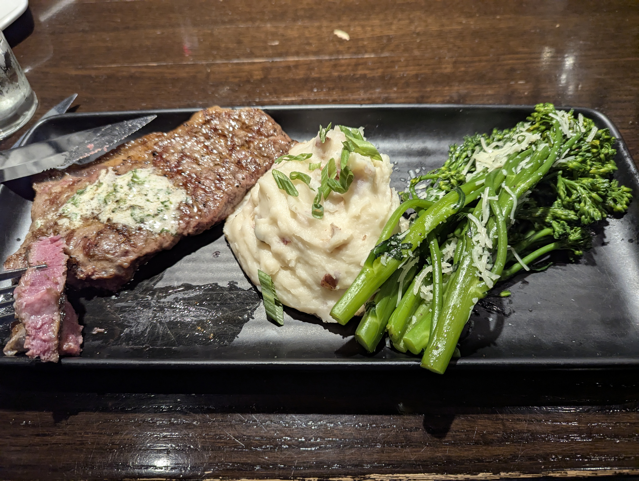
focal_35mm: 24
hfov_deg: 71.5
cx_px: 320
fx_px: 444
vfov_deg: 56.9
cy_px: 240
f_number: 1.85
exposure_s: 1/120
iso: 527
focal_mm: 6.81
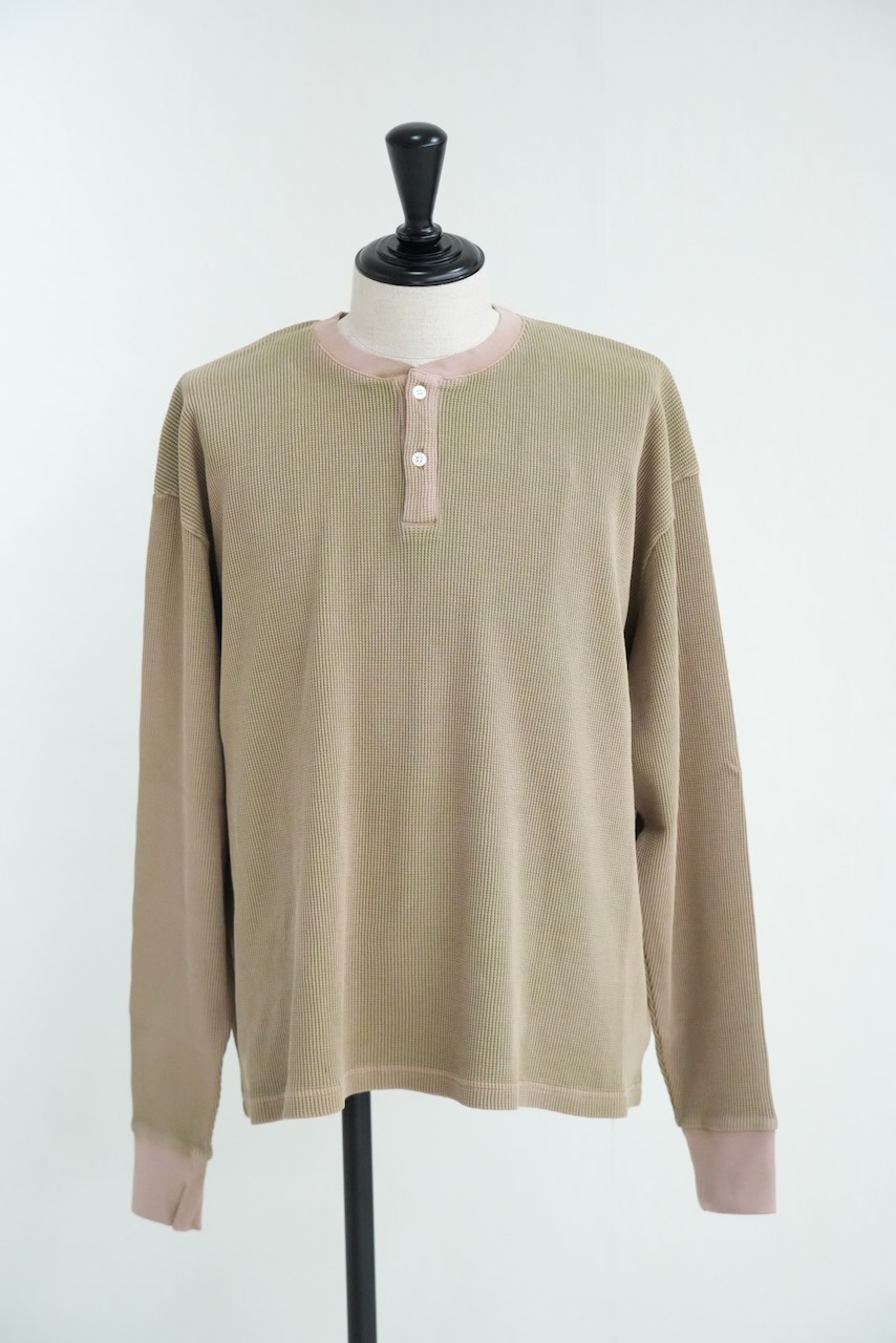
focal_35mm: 59
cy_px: 672
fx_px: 2201
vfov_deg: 33.9
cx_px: 448
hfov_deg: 23.0
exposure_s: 1/500
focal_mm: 59
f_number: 4
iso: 10000
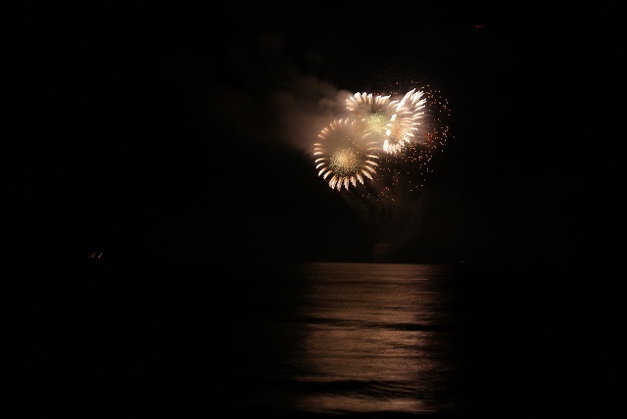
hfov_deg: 33.4
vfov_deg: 22.7
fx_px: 1046
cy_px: 210
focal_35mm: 60
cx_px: 314
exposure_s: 1/10
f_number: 8
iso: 100
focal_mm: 40
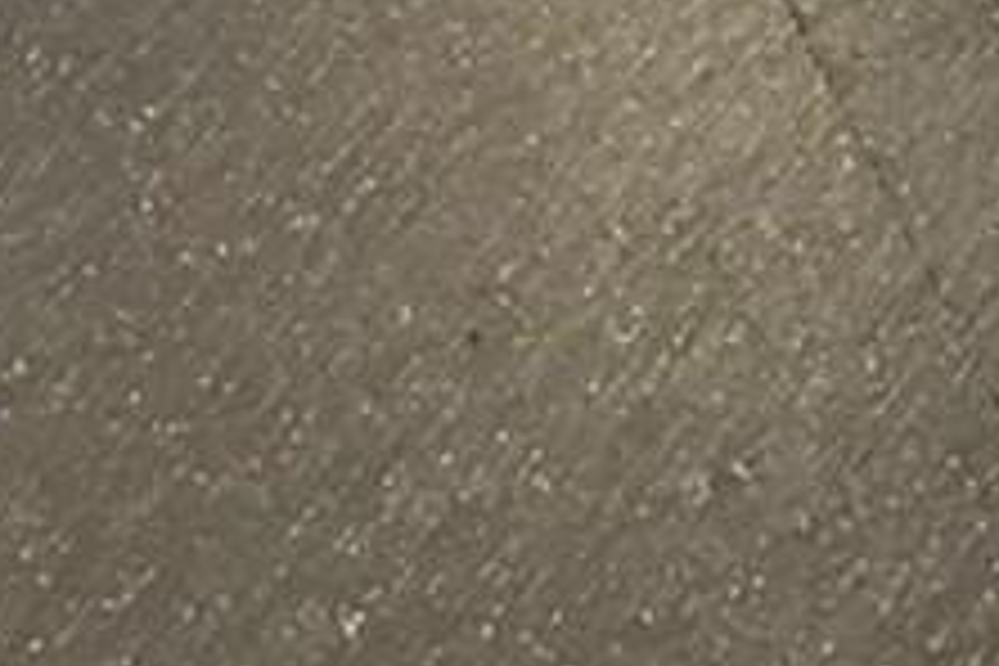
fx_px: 2914
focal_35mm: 105
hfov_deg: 15.4
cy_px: -1818
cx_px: 2025
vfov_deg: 8.5
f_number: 2.2
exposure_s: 1/120
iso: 500
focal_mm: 2.22
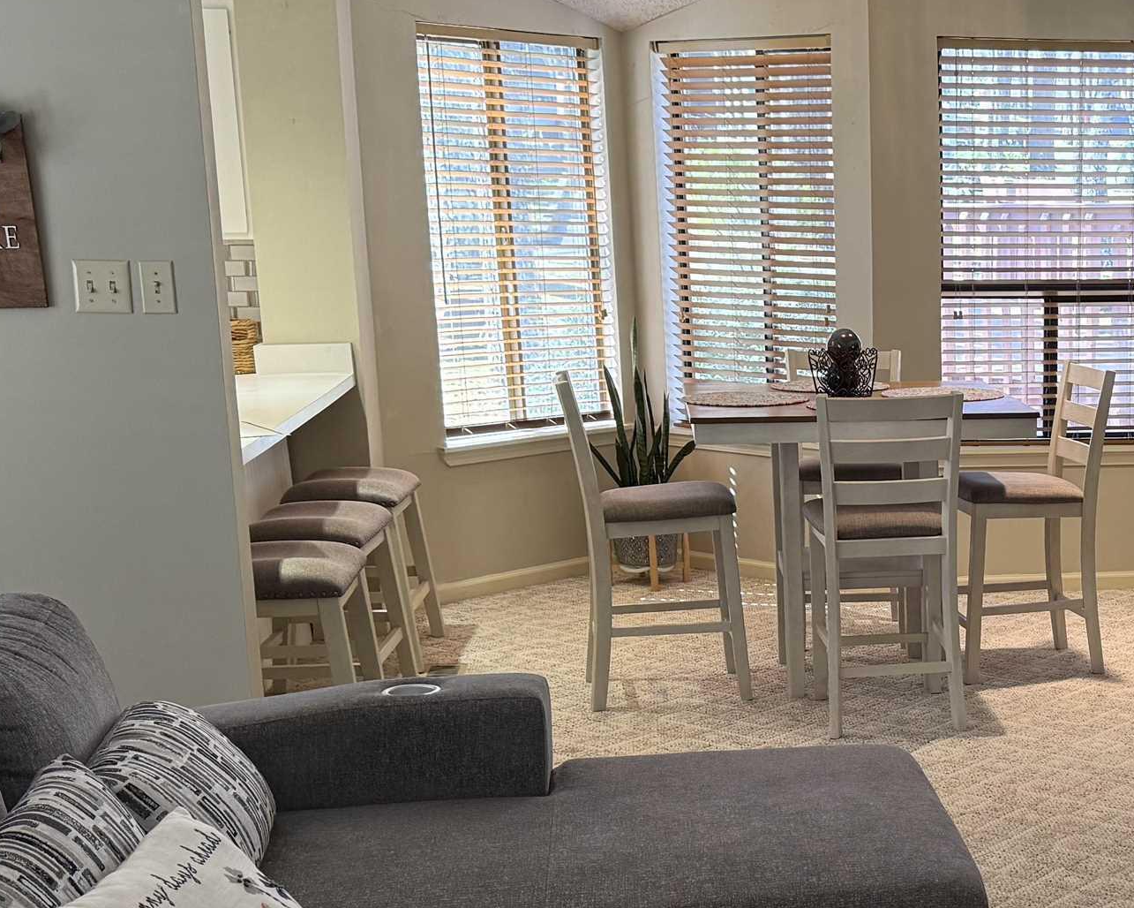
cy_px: 655
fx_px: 1879
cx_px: 1037
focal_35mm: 56
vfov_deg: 26.9
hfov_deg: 31.8
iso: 160
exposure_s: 1/120
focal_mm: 6.76
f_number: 1.78
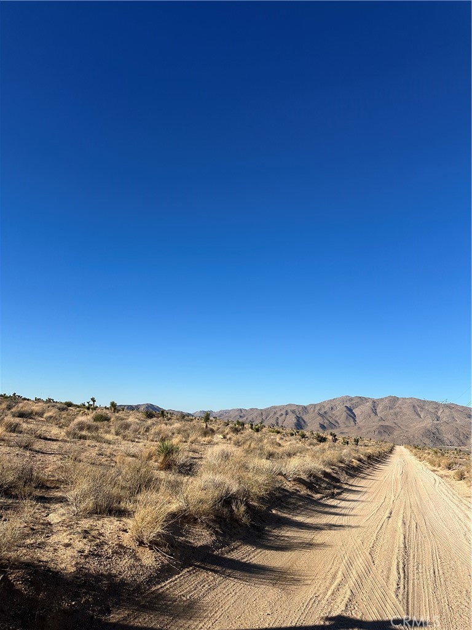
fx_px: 436
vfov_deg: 71.6
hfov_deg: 56.8
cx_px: 236
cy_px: 315
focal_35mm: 24
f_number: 1.78
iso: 80
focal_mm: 6.86
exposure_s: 1/5848
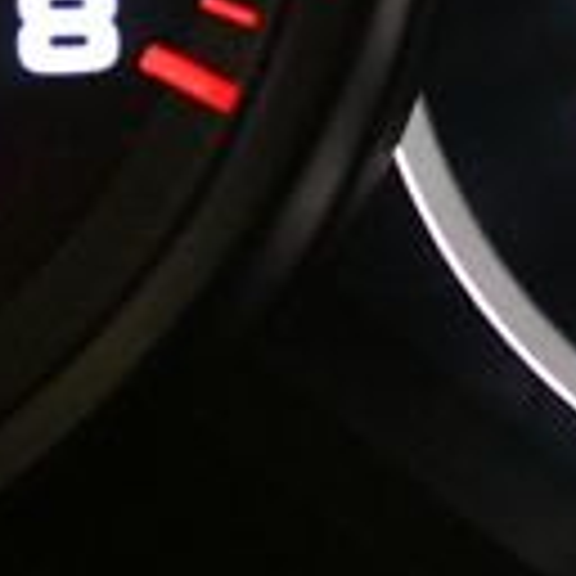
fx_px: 4142
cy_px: 36
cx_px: 1130
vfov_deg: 7.9
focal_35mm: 220
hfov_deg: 7.6
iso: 3200
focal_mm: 35
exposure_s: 1/80
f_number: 5
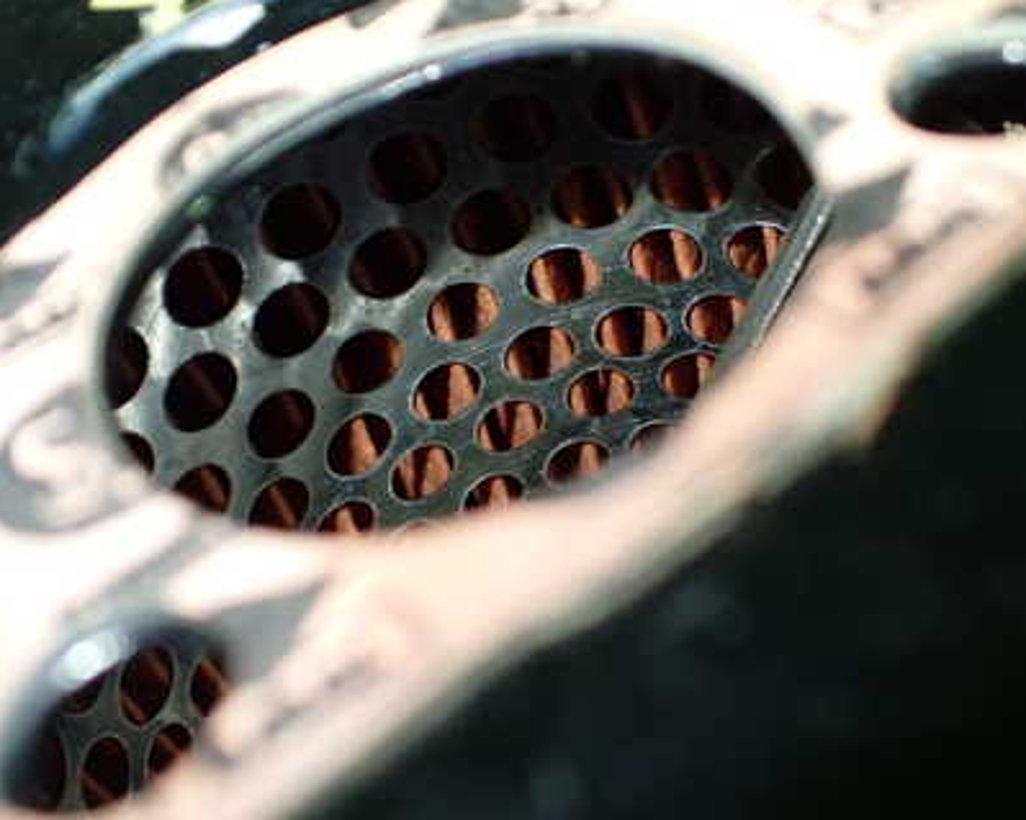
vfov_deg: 34.1
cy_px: 432
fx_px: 1336
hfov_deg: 41.9
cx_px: 602
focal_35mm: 44
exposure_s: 1/125
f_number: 2.3
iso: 500
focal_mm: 5.4
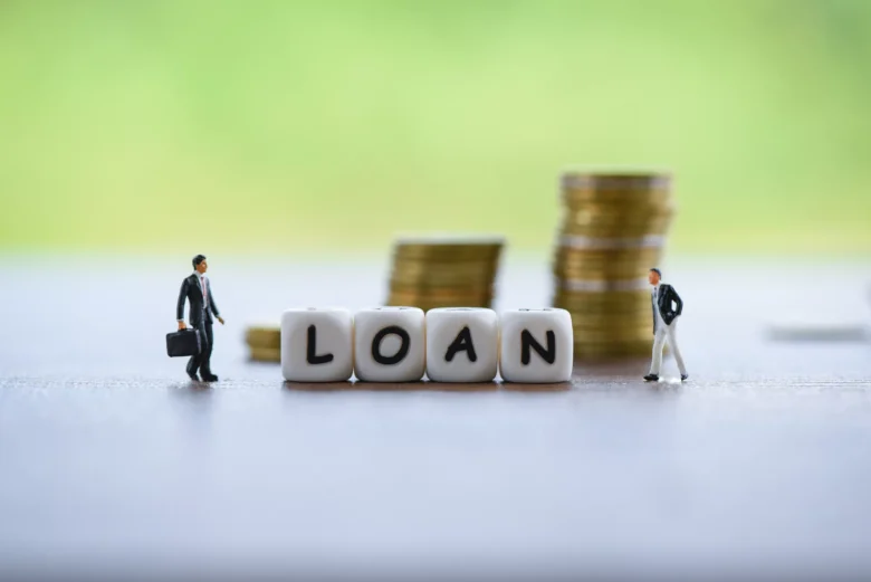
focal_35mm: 105
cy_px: 291
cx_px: 436
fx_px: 2542
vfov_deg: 13.1
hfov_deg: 19.4
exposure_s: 1/250
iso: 160
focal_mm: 105
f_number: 6.3
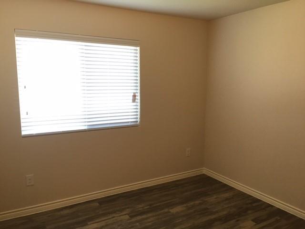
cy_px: 114
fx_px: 256
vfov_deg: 48.2
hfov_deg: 61.7
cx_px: 152
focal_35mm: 29
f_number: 2.2
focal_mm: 4.15
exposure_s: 1/30
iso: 50
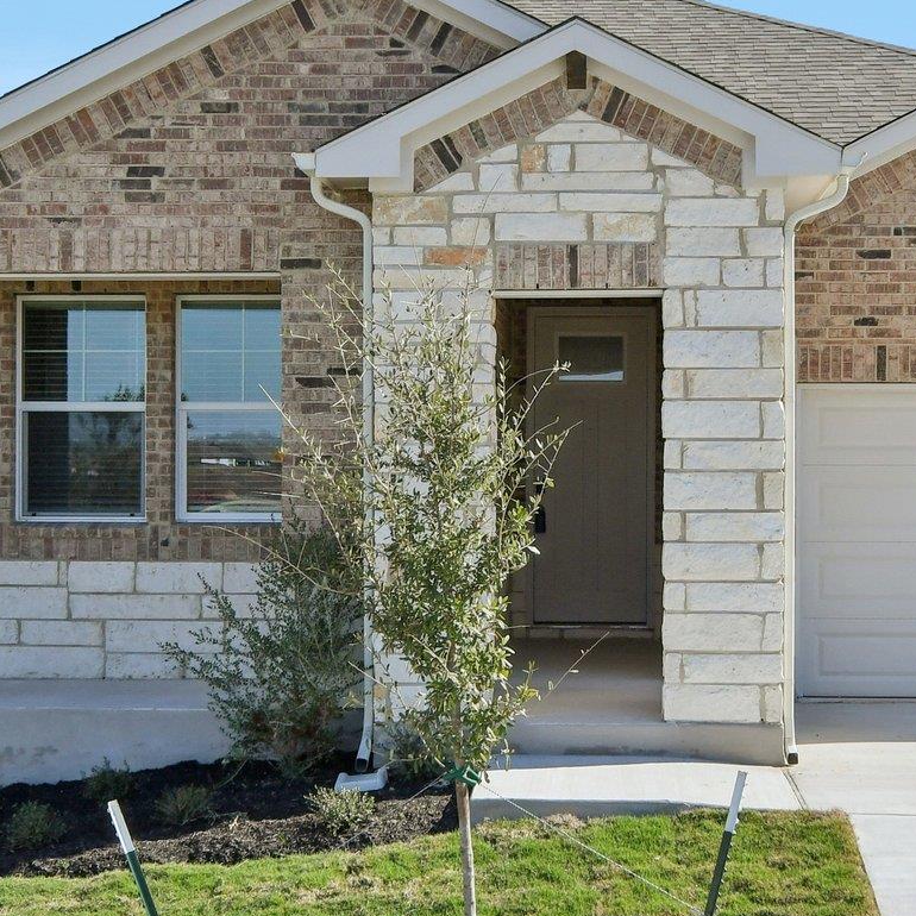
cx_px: 570
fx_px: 1826
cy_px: 392
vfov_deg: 28.1
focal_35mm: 61
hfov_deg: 28.1
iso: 400
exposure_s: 1/1250
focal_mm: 18
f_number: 8
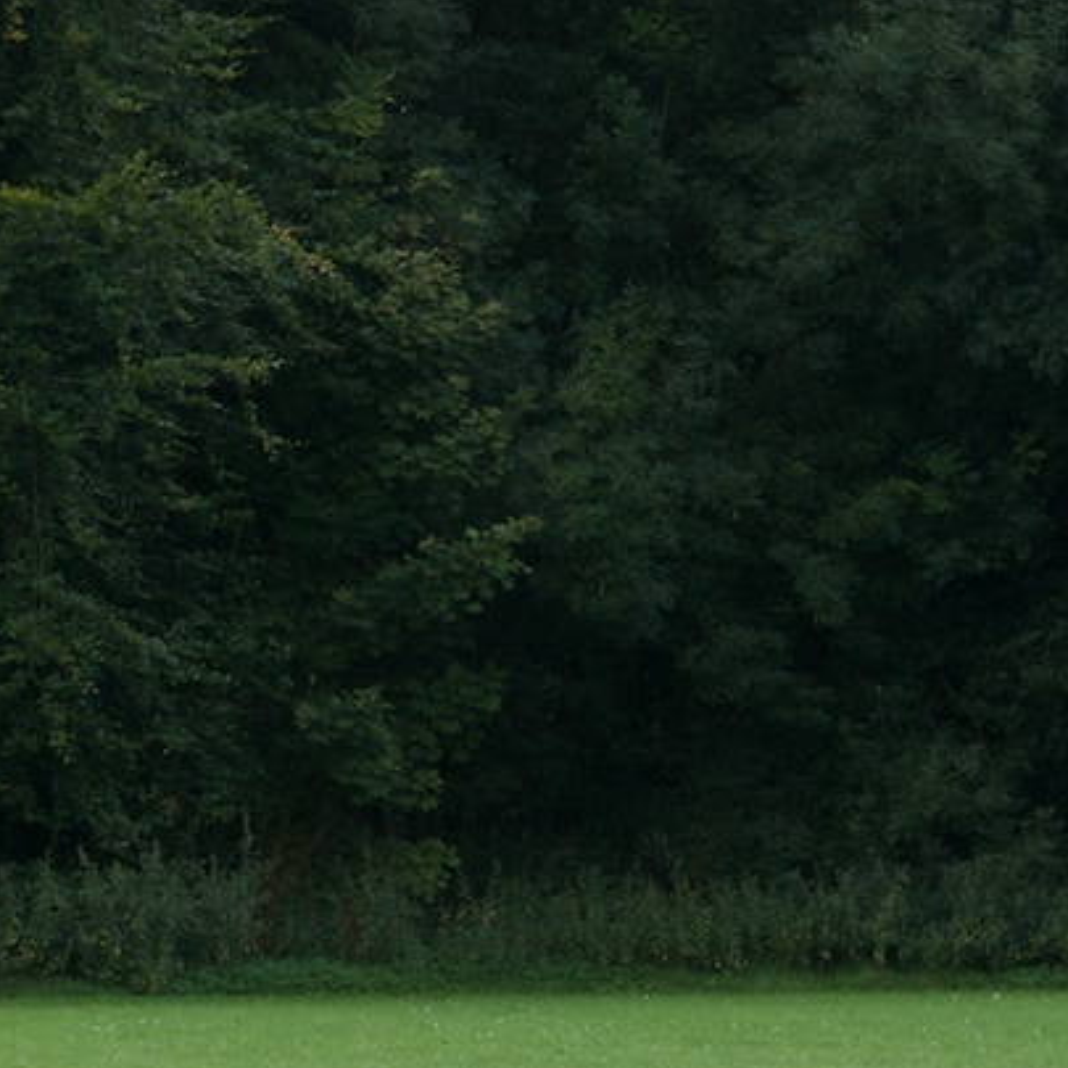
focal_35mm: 413
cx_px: -107
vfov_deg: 4.2
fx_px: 14403
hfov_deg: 4.2
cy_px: 882
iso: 200
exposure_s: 1/320
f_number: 5.6
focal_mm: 85
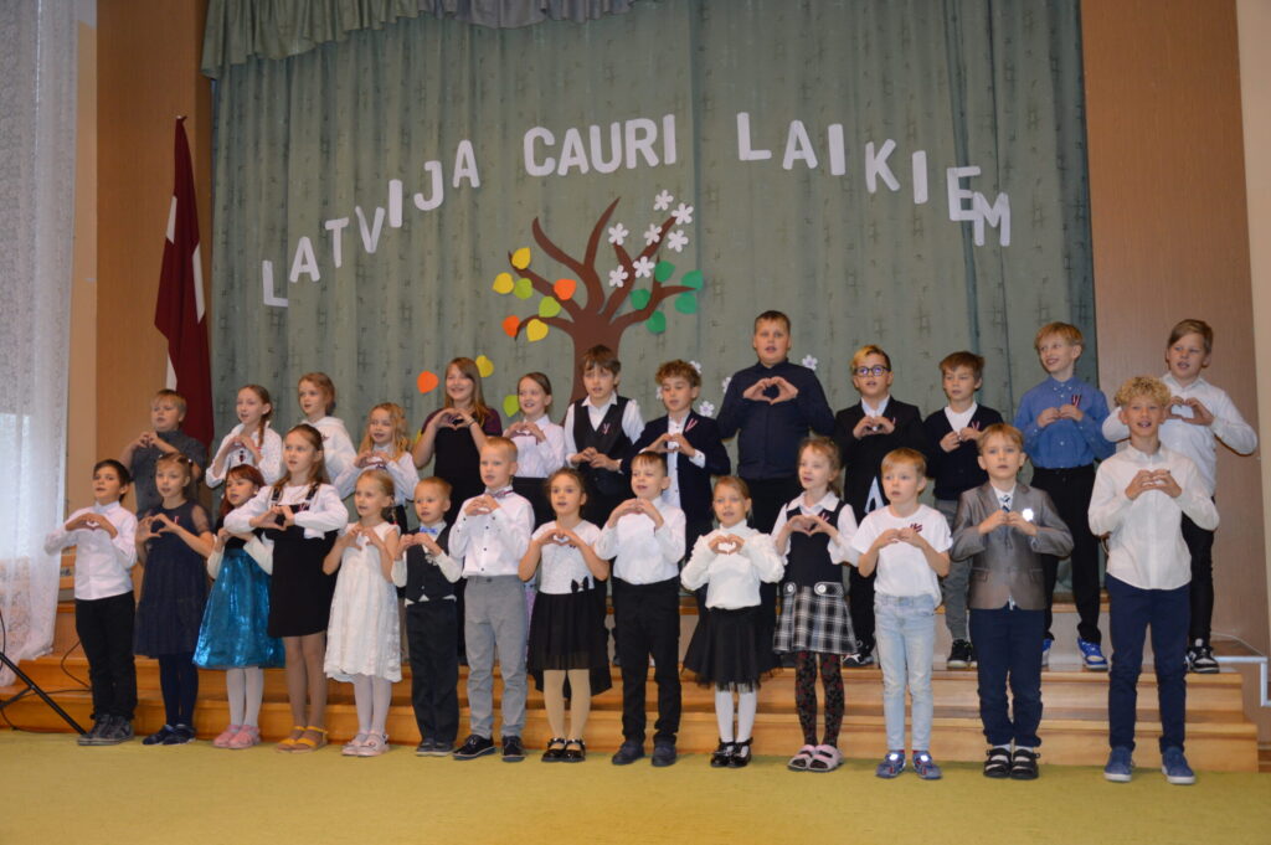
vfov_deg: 36.8
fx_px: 1270
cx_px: 636
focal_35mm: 36
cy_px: 422
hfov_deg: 53.2
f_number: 3.8
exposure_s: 1/60
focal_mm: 24
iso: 450
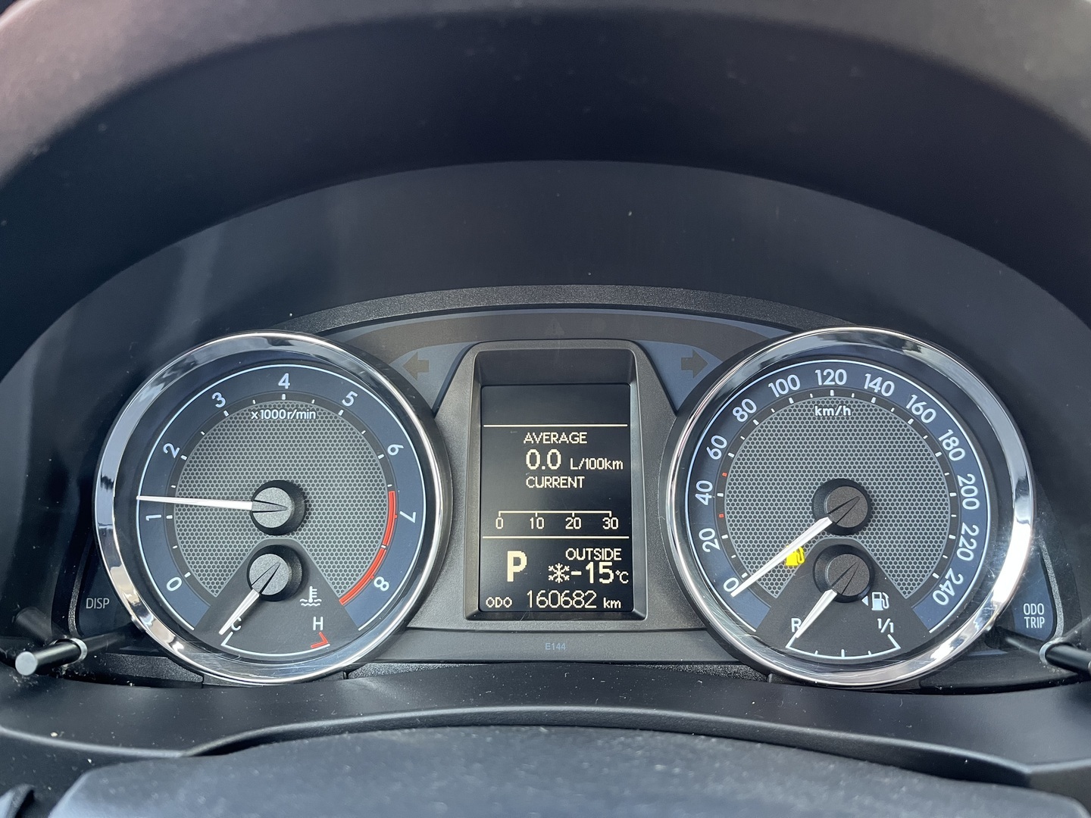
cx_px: 546
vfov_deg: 53.1
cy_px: 409
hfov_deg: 67.3
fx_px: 819
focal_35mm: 26
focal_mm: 5.1
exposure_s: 1/60
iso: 250
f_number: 1.6
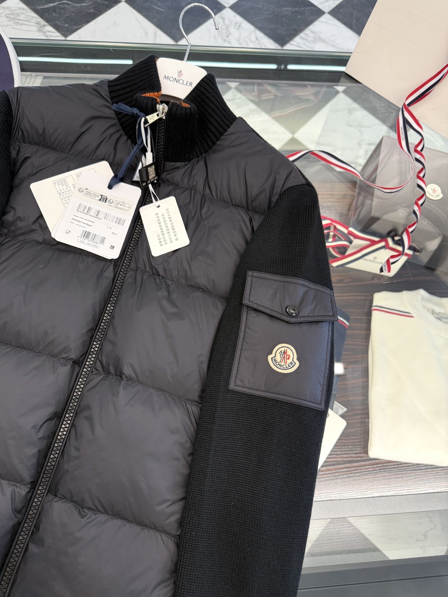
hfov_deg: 56.8
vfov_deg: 71.6
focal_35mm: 24
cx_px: 224
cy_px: 298
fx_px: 414
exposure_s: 1/109
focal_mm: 6.76
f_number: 1.78
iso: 200
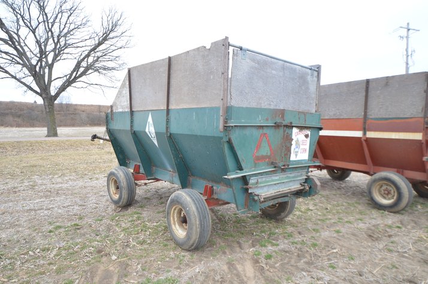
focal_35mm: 22
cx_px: 214
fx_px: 267
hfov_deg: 77.4
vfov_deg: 55.9
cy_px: 142
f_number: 4.5
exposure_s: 1/100
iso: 200
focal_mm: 15
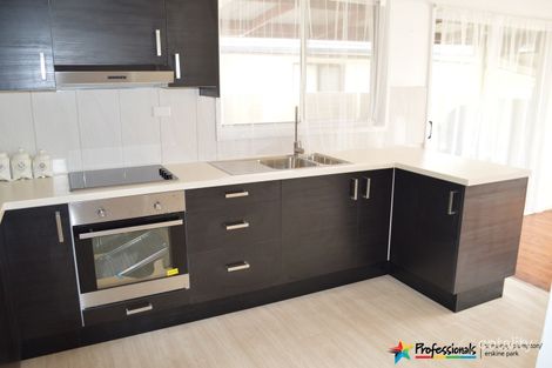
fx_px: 414
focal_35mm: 27
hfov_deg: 67.4
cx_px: 276
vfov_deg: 47.9
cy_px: 184
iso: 400
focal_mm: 18
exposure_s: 1/100
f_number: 4
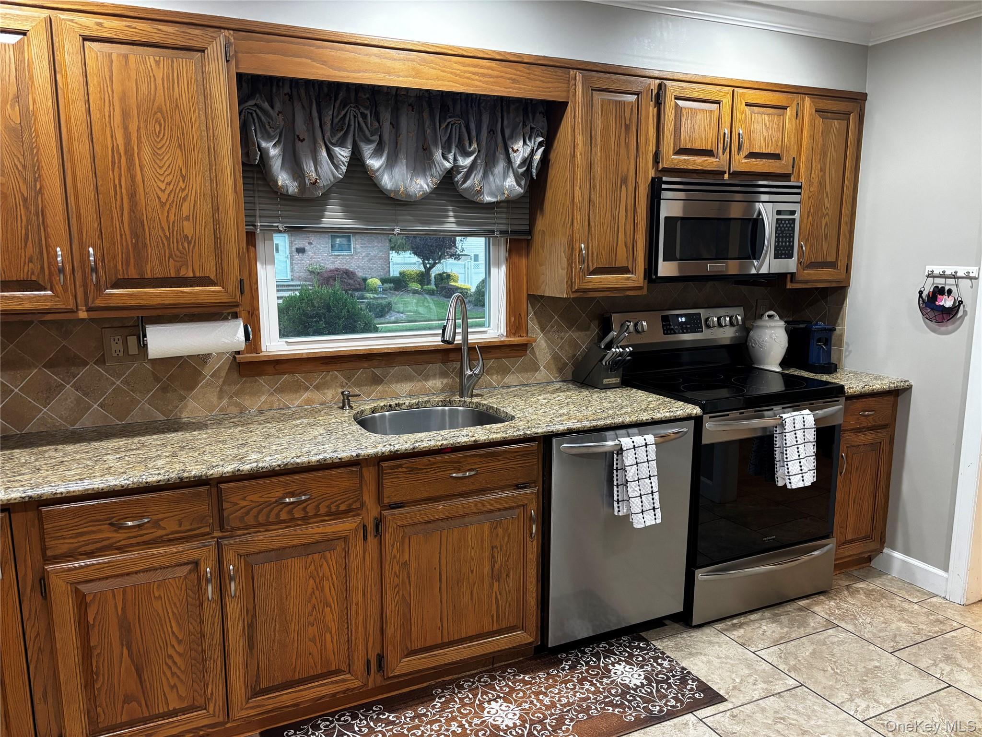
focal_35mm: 26
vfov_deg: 53.1
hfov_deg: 67.3
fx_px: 738
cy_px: 368
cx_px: 491
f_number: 1.6
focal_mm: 5.96
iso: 320
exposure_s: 1/60
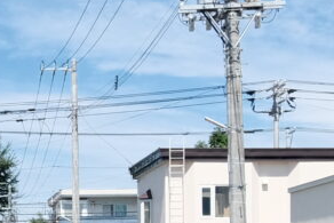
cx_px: -105
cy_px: 322
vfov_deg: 8.9
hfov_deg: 13.1
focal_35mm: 151
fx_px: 1402
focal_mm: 15
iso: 320
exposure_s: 1/900
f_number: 5.6
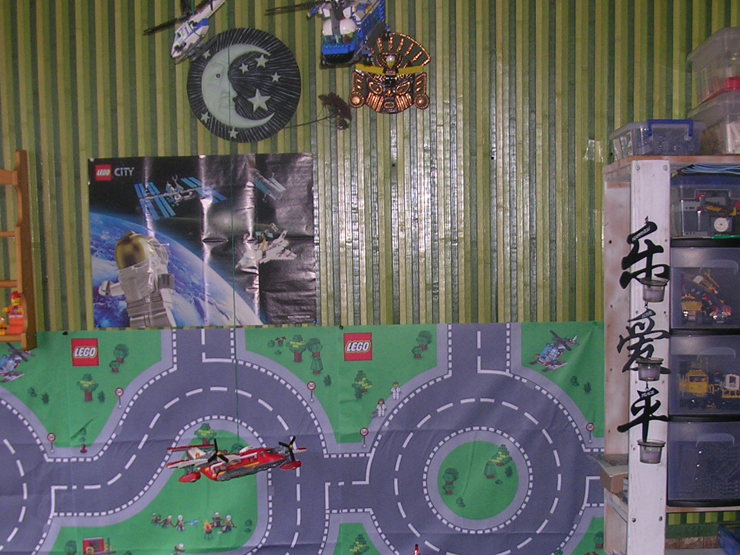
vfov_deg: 26.0
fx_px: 1197
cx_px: 415
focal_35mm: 56
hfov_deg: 34.3
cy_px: 355
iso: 50
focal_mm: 5.8
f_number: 2.8
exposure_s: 1/60.1
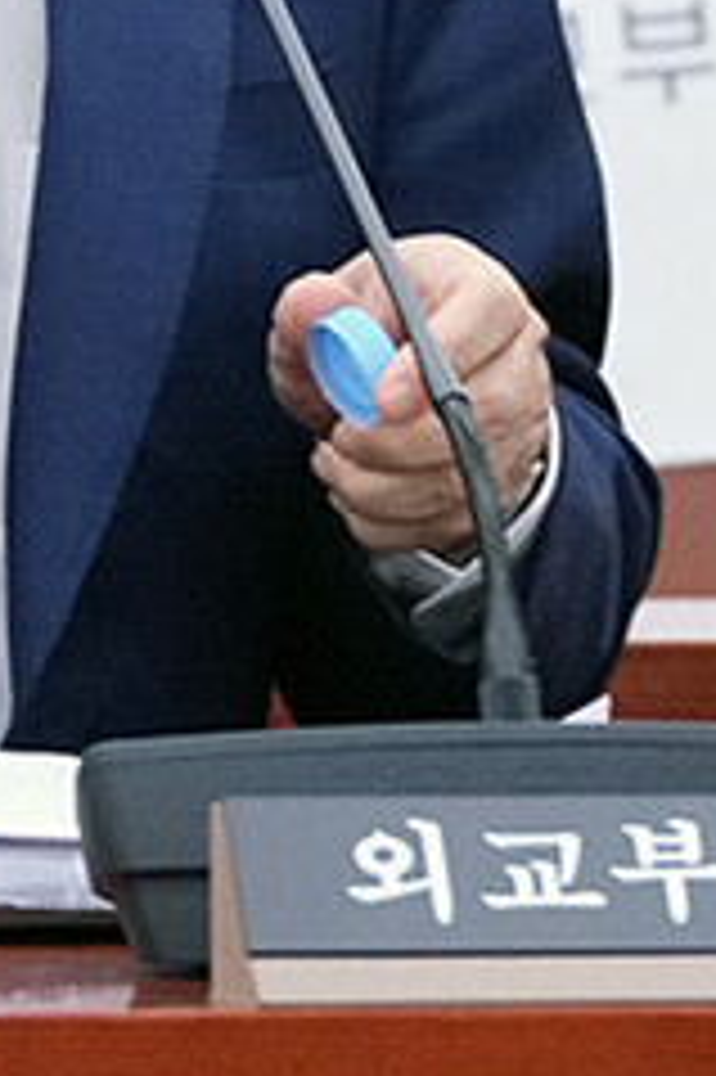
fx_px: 24049
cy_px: -207
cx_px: -63
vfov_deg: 2.6
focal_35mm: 805
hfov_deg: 1.7
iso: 3200
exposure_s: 1/200
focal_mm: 200
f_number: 4.5
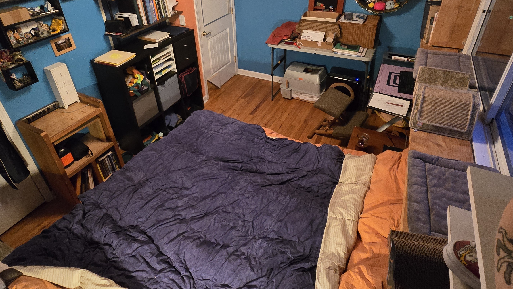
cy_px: 94
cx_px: 245
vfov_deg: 54.6
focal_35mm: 20
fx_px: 272
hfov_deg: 86.6
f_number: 2.2
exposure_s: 1/40
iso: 1250
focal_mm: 2.2
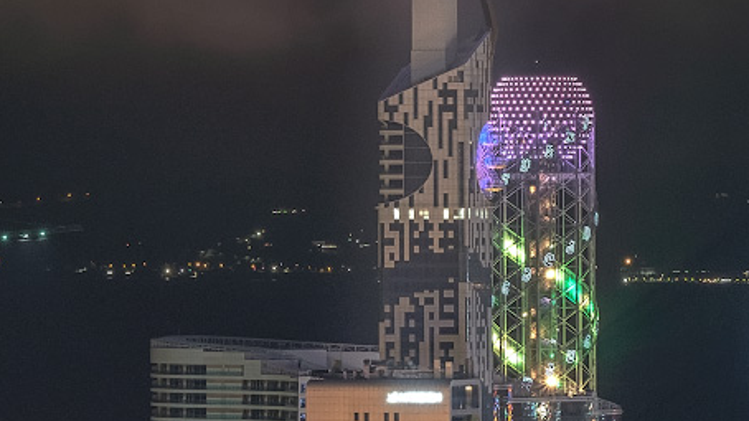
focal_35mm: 475
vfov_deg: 2.6
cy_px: 118
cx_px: 107
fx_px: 9430
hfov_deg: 4.5
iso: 500
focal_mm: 98.2
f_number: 11
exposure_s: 7
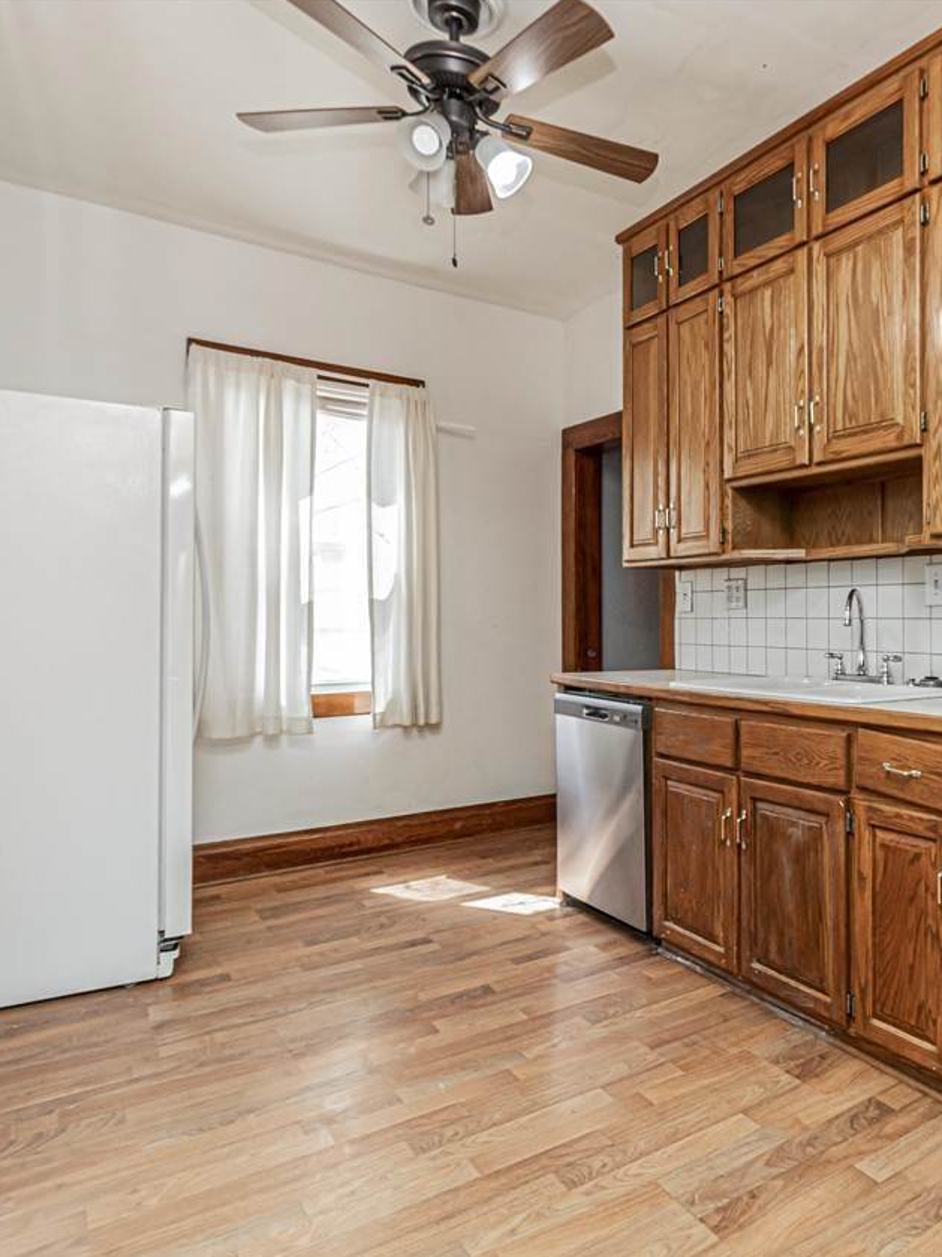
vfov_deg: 76.4
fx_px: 798
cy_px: 631
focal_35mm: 22
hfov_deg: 58.0
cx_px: 705
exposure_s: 1/60
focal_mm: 10
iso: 500
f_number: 10
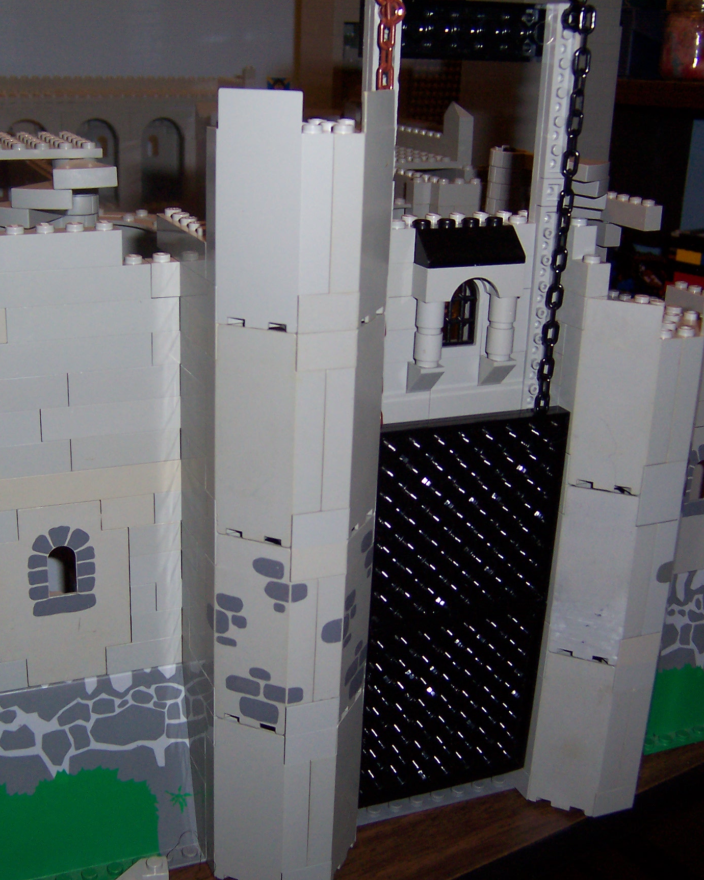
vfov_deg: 42.9
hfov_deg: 34.7
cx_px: 272
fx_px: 1120
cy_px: 440
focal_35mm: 43
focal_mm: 5.5
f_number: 2.8
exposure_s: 1/60
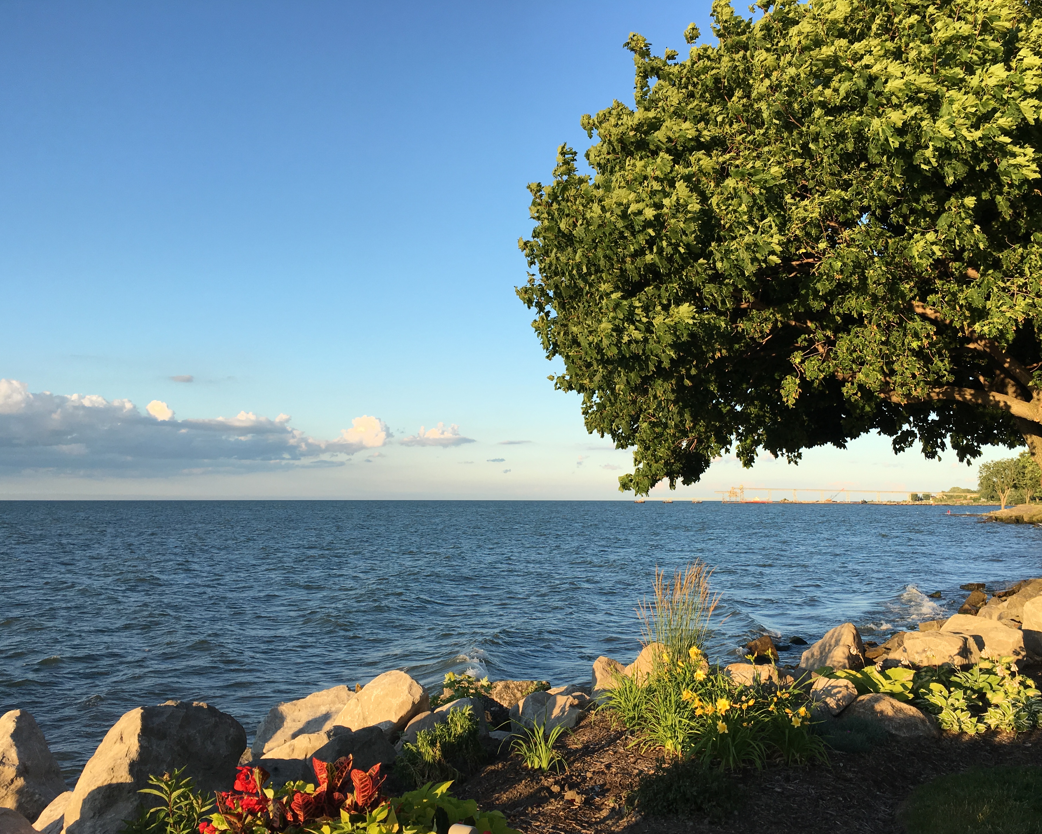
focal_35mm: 32
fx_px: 987
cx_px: 587
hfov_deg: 55.5
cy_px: 435
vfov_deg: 45.8
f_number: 2.2
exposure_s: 1/615
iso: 25
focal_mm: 4.15
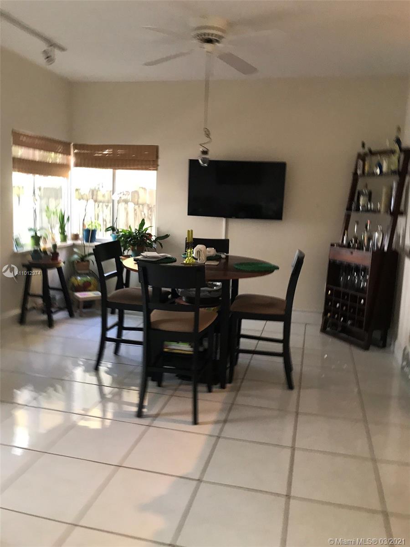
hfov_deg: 49.7
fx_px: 442
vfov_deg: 63.4
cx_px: 205
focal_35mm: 28
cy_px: 274
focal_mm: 3.99
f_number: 1.8
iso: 40
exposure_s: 1/15
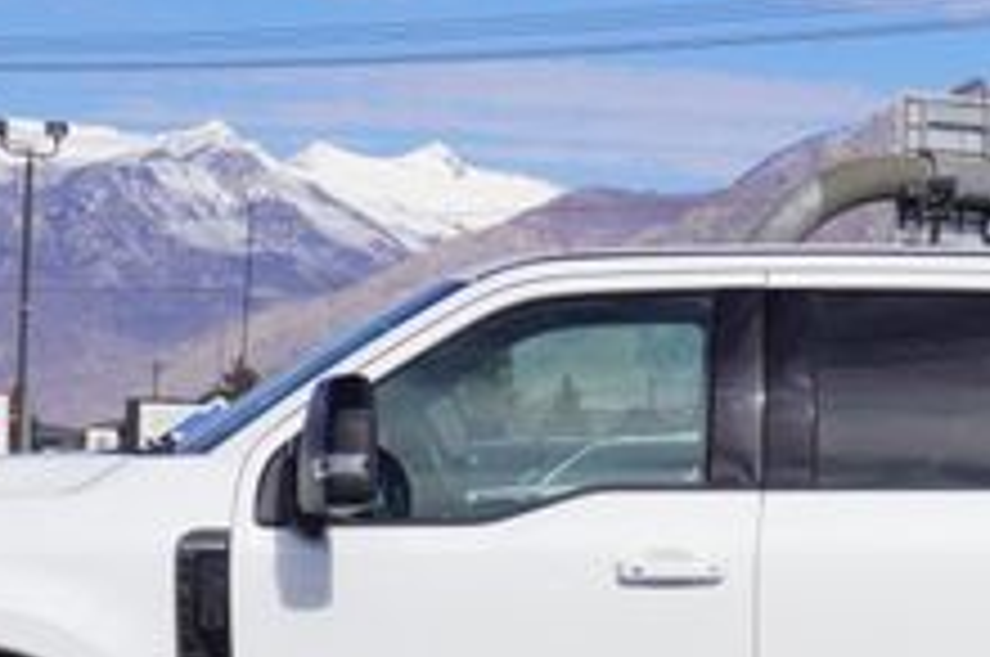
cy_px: 760
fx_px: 3967
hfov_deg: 14.0
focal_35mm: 144
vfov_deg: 9.4
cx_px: 945
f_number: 11
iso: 100
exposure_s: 1/250
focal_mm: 33
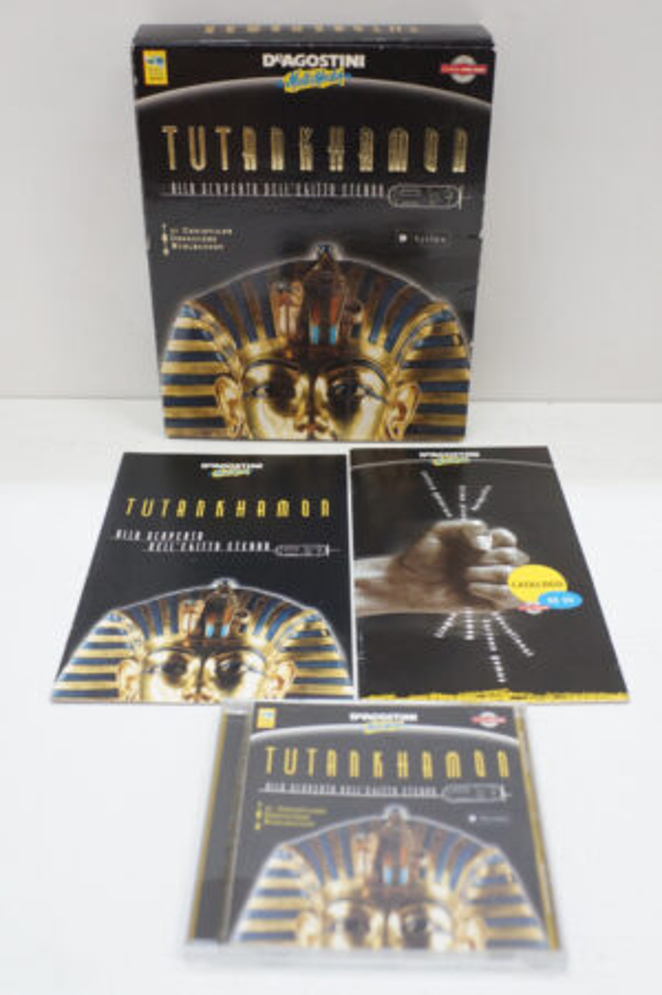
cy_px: 498
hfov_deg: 43.5
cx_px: 331
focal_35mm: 30
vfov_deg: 62.0
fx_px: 829
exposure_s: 1/60
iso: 1000
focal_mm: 20
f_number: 4.5
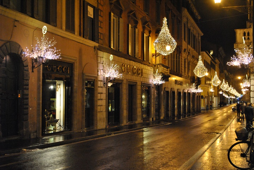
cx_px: 127
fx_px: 339
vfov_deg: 28.2
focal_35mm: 48
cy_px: 85
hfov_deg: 41.1
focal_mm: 32
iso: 1100
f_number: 4.8
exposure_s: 1/30
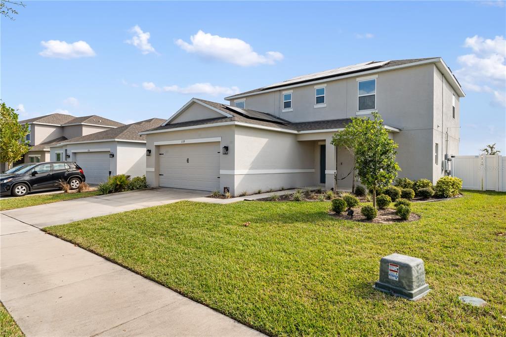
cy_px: 168
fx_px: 295
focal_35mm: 21
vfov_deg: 59.5
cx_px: 253
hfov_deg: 81.2
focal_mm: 21
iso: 50
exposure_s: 1/50
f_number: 13
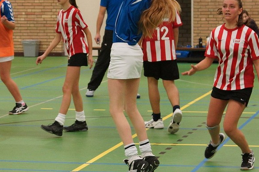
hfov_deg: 21.9
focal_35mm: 93
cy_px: 50
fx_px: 668
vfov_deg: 14.7
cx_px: 119
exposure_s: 1/200
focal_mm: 35
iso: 800
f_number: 2.8
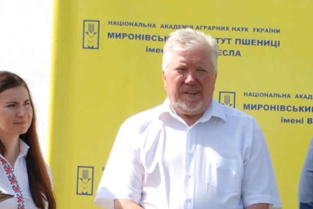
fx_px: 3665
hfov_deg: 4.9
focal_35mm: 421
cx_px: 436
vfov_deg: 3.3
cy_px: 304
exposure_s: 1/160
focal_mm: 52
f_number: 6.3
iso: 100
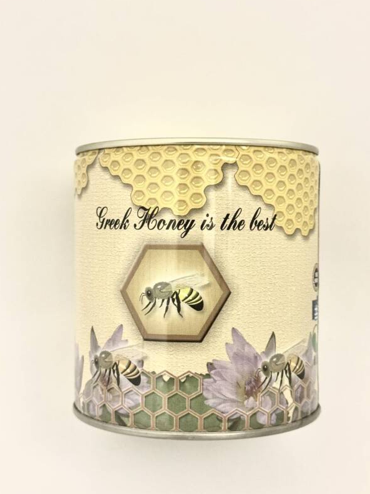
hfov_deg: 28.6
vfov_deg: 37.5
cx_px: 183
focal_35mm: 51
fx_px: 727
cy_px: 244
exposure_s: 1/33
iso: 320
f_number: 1.78
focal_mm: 6.76
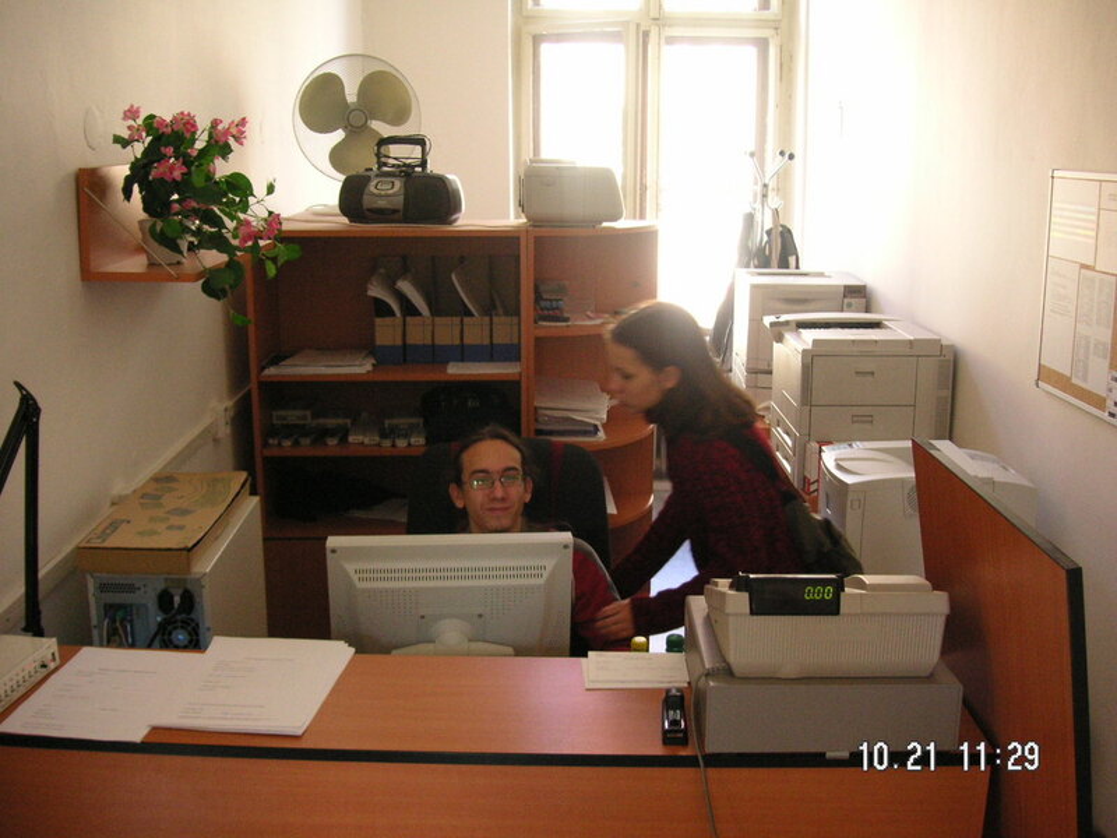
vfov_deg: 38.7
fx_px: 1194
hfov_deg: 50.1
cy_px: 419
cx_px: 558
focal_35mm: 37
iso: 100
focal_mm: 6.1
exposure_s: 1/45
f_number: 2.8
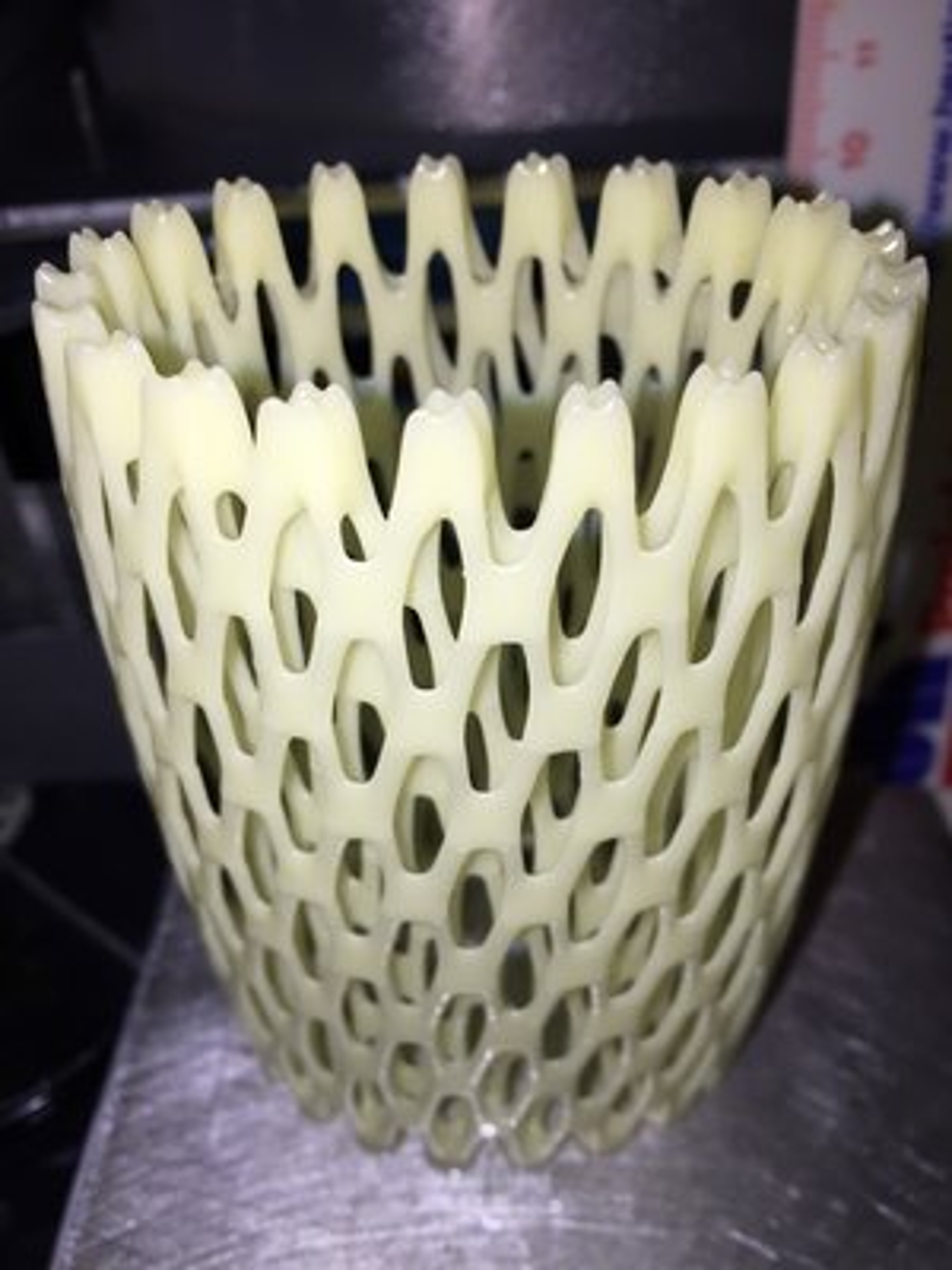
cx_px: 476
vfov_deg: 61.7
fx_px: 1063
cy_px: 635
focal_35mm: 29
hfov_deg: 48.2
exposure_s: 1/573
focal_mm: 4.15
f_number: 2.2
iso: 32
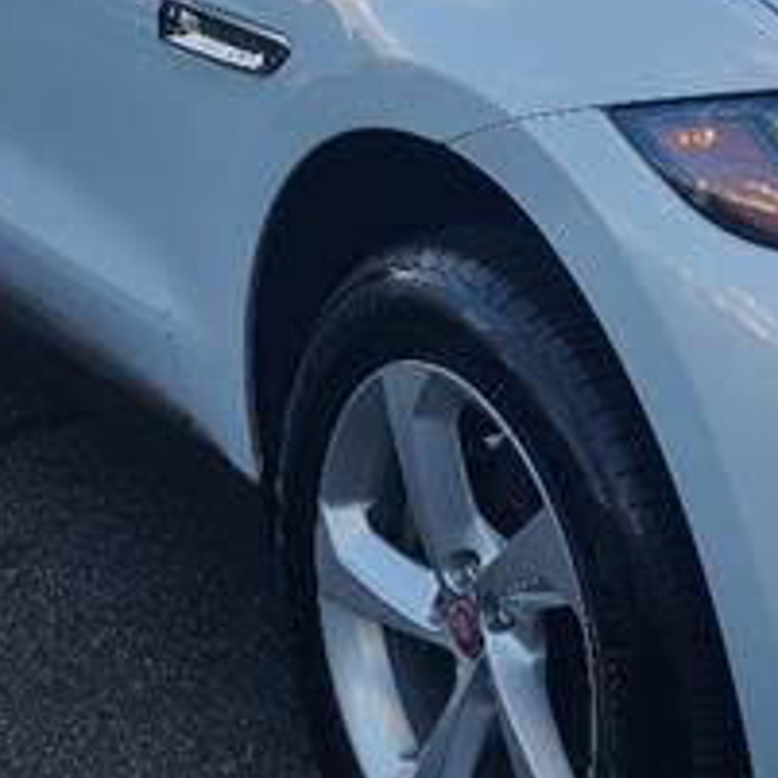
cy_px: 224
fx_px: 1856
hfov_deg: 22.2
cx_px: 879
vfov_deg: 23.5
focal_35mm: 73
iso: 40
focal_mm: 5.4
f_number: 1.8
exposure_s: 1/833
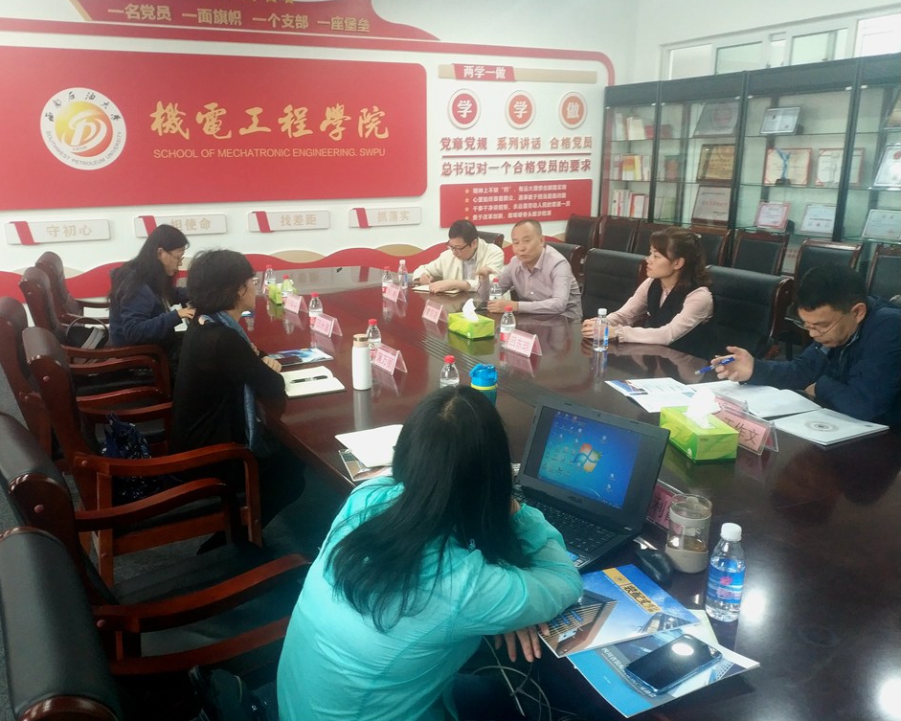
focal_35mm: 34
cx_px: 412
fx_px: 907
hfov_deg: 52.8
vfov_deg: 43.4
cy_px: 358
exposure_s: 1/25
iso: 293
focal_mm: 4.5
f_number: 2
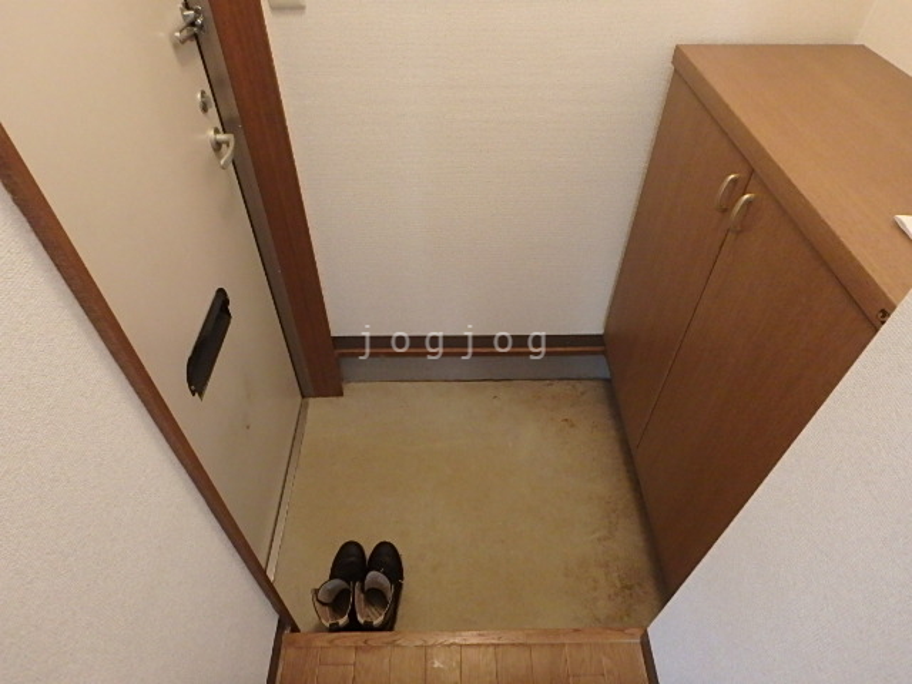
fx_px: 553
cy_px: 342
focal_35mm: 21
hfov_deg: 79.0
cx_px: 456
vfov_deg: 63.4
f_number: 3.5
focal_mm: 3.7
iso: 800
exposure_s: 1/20
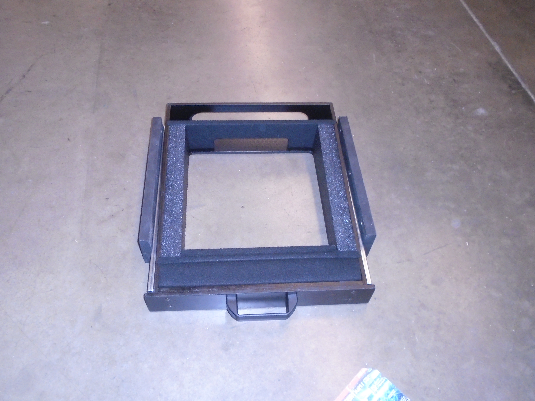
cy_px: 200
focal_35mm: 31
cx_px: 268
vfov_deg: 45.4
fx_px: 479
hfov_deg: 58.4
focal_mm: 5.5
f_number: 3.5
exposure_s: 1/40
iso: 500
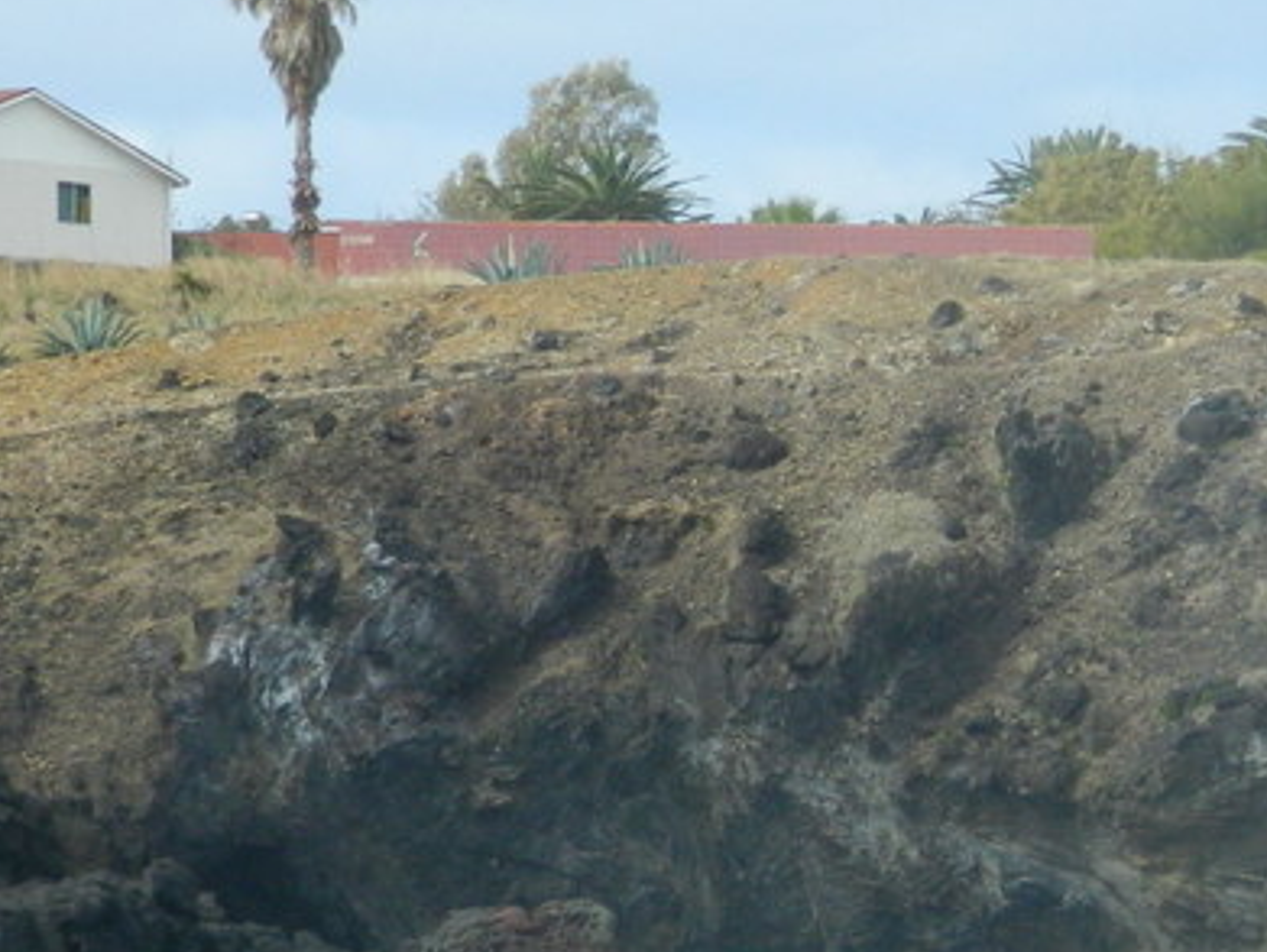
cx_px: 1448
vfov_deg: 3.2
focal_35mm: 463
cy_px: 725
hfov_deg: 4.3
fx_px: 16962
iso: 125
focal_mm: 31.8
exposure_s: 1/500
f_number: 5.1
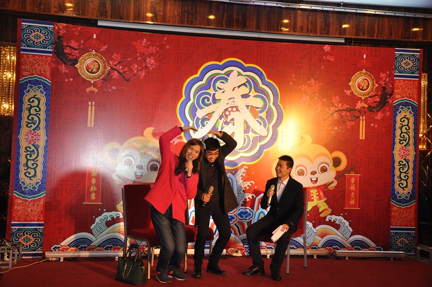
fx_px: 503
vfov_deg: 31.8
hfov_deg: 46.5
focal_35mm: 42
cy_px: 144
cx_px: 216
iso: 450
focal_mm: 28
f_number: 4
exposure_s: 1/125
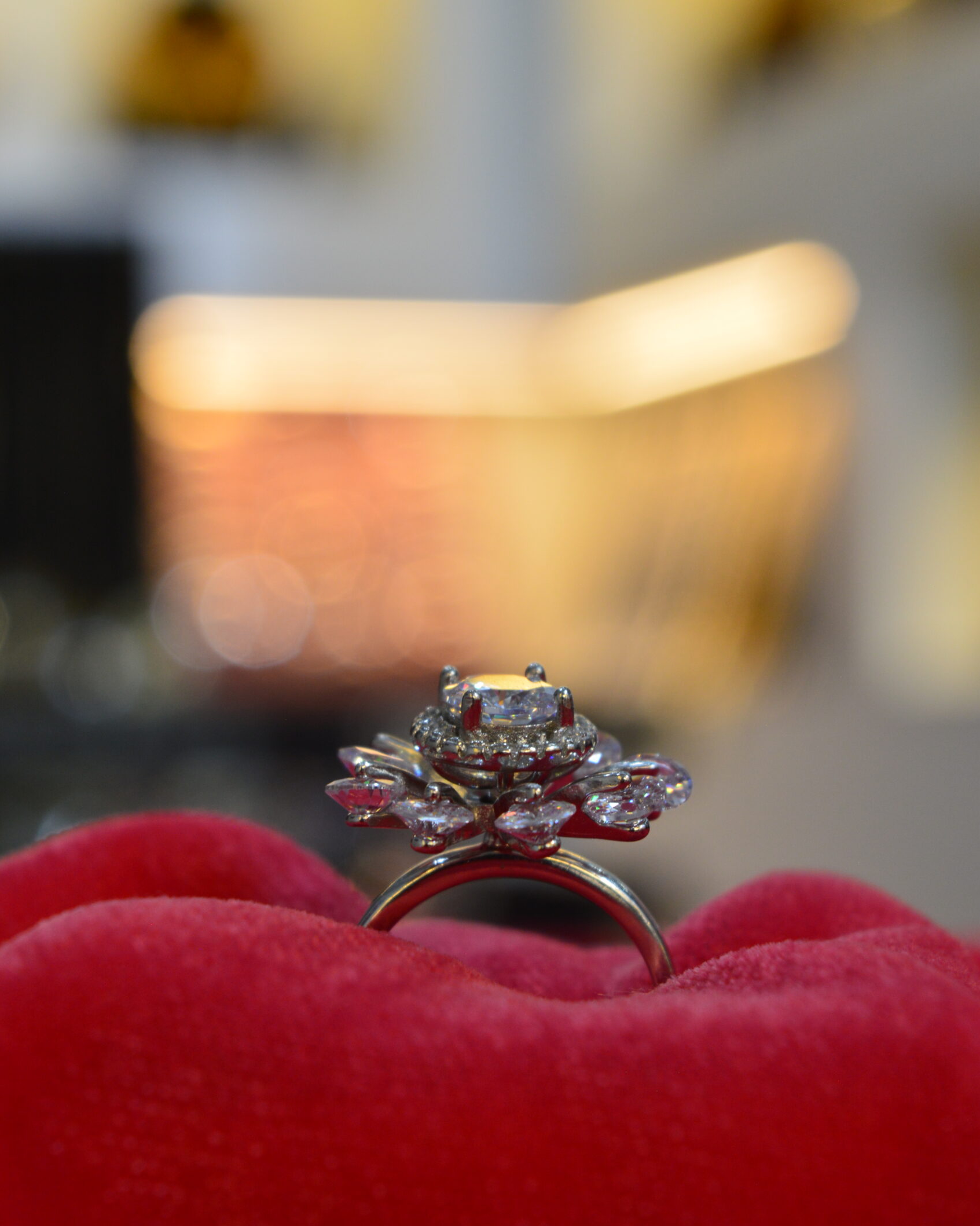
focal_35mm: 94
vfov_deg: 20.5
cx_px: 492
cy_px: 616
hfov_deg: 16.4
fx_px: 3393
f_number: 8
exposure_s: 1/60
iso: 400
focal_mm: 55
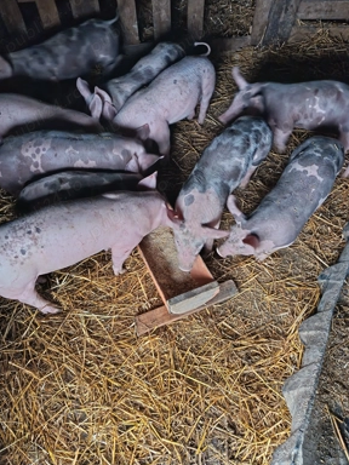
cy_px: 229
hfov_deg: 54.9
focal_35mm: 25
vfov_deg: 69.4
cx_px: 171
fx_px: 336
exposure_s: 1/33.3
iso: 4544
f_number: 1.75
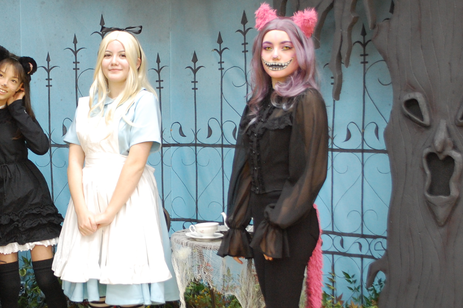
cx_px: 79
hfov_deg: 28.9
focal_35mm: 68
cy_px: 151
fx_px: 874
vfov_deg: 20.0
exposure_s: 1/10
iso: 800
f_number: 4.5
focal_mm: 26
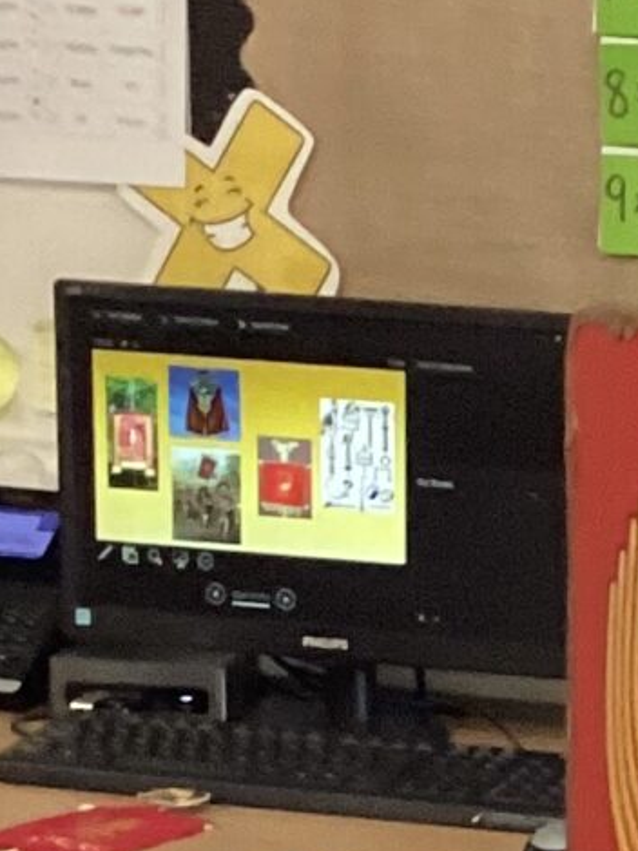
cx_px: 1158
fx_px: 4157
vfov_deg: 11.2
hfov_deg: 8.4
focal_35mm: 169
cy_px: 1282
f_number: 2.4
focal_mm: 3.3
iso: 250
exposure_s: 1/60
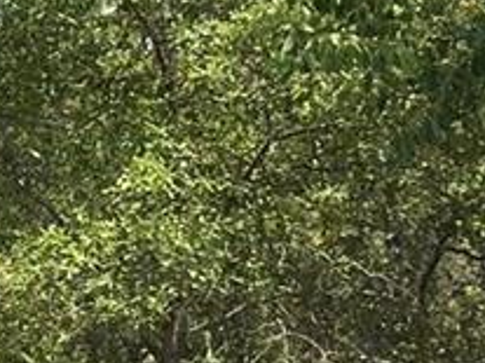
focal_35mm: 224
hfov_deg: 7.4
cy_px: 143
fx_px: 3137
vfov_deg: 6.6
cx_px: -1122
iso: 25
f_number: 2.2
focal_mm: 4.15
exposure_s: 1/1040
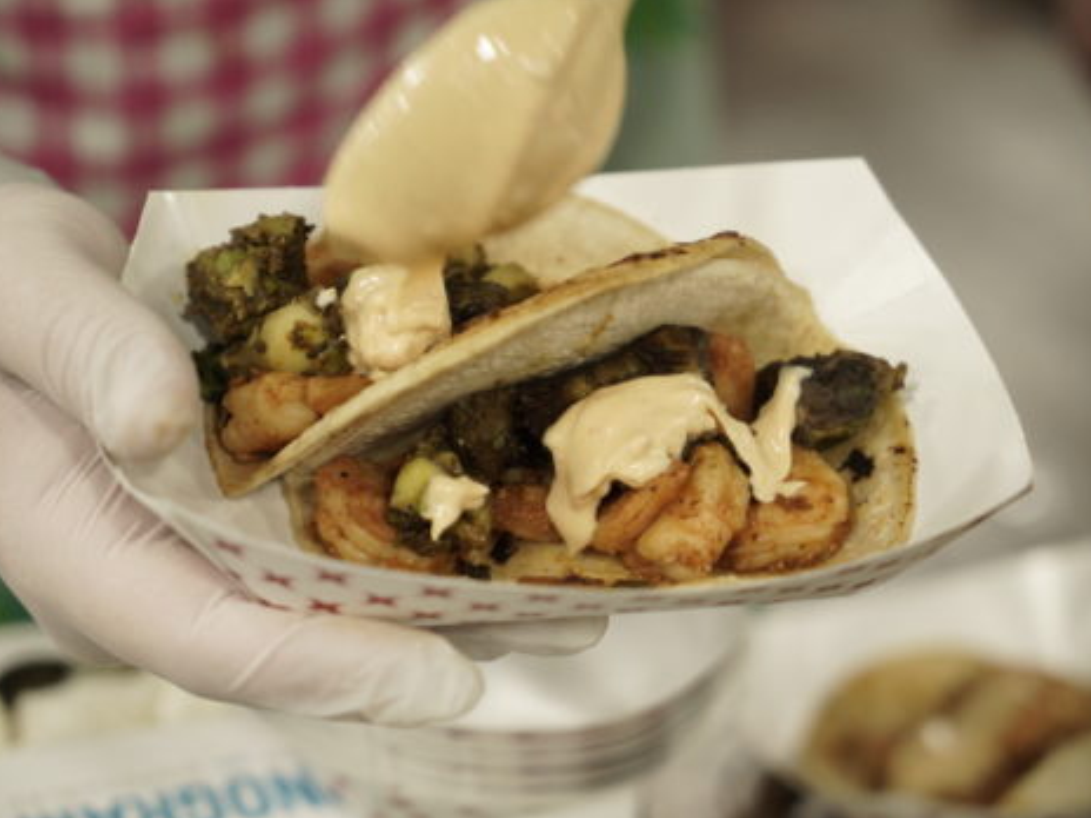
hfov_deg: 25.3
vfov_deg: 19.1
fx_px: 2427
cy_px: 411
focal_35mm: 77
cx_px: 494
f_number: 4
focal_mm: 70
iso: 3200
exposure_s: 1/200
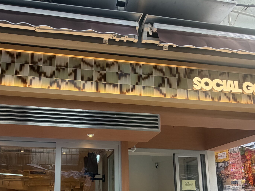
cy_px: 170
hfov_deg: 66.3
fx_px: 192
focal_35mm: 26
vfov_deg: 47.9
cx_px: 96
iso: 250
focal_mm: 2.22
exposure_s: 1/121
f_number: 2.2
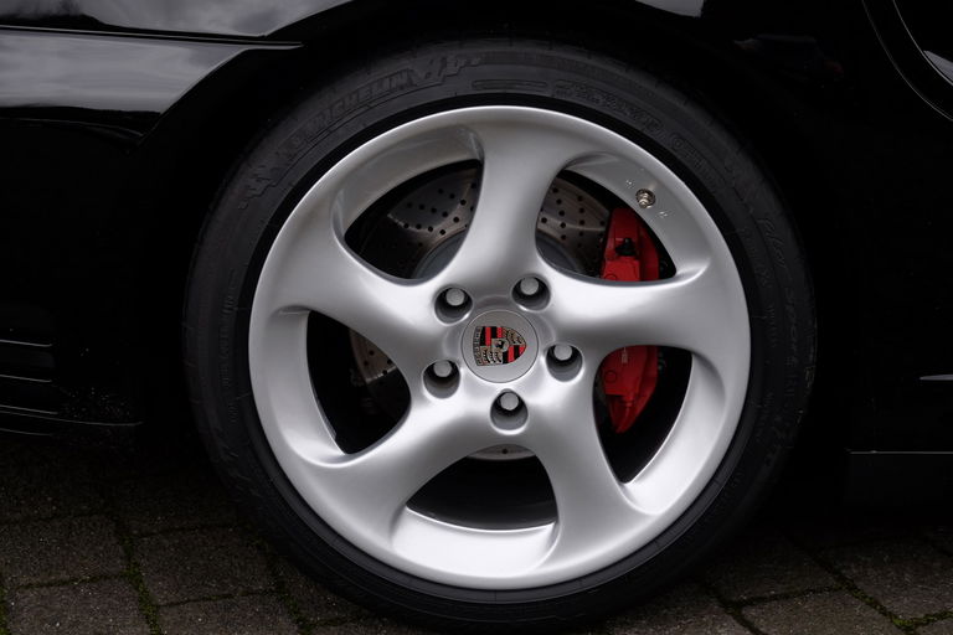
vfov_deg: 21.2
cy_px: 318
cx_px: 476
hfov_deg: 31.4
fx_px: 1694
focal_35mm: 64
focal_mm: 42.5
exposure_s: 1/60
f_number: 4
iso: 320
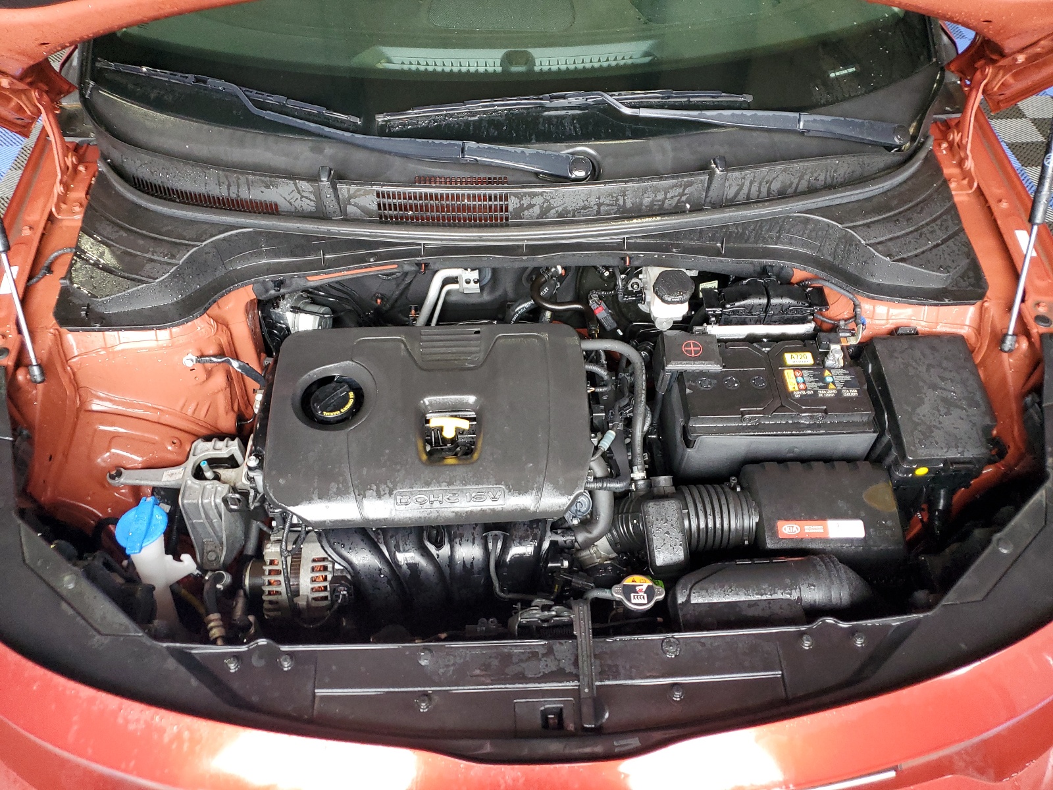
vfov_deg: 53.1
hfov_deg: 67.3
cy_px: 395
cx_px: 526
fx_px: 791
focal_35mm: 26
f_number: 1.5
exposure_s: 1/60.2
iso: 170
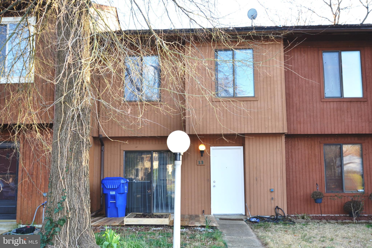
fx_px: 372
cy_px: 124
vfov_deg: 36.9
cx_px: 186
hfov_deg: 53.1
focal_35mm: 36
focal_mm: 24
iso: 200
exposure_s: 1/125
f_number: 5.6
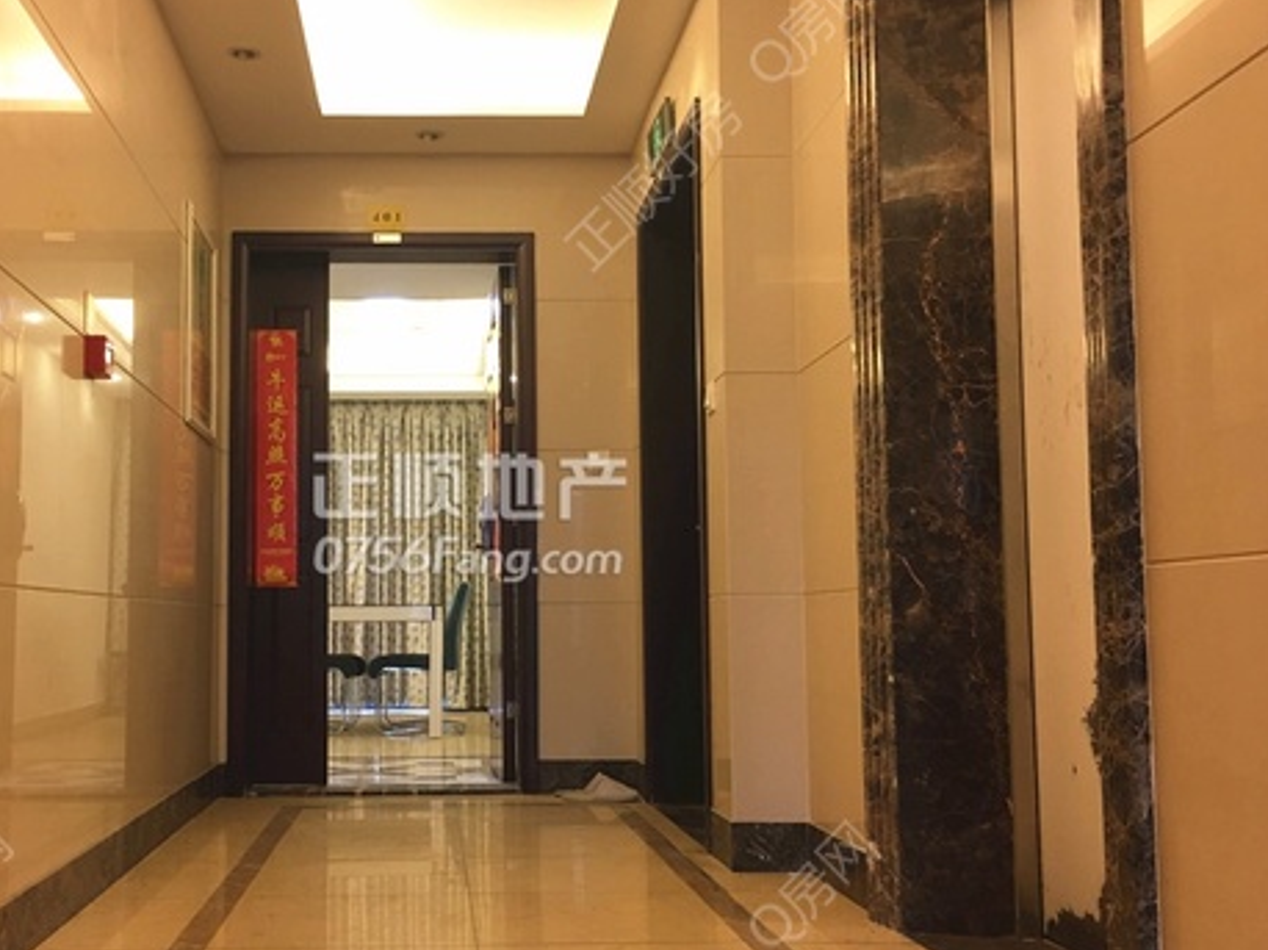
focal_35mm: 38
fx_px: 1391
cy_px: 518
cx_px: 471
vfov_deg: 37.7
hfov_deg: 48.5
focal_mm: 4.15
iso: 50
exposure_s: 1/17
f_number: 2.2
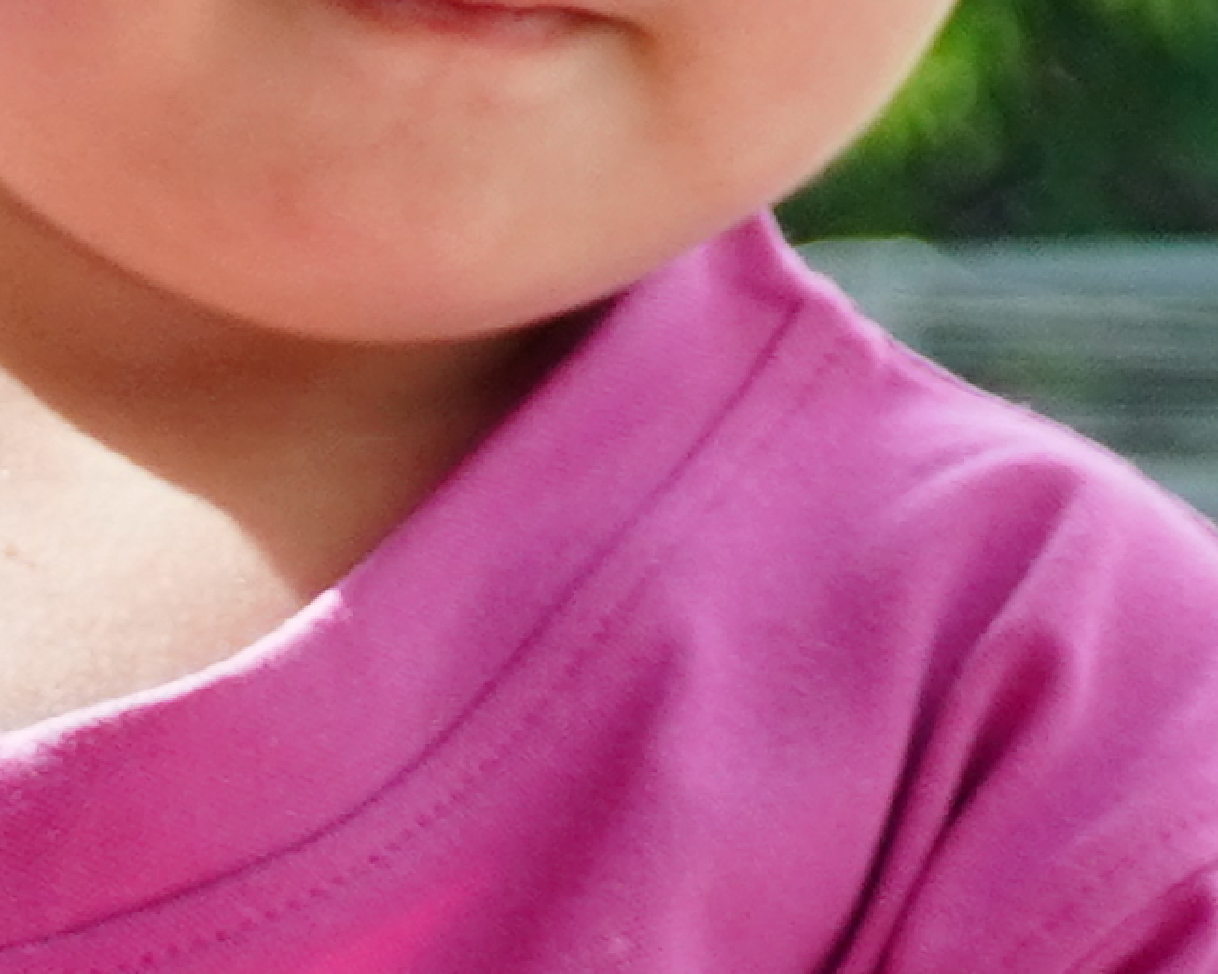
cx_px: 453
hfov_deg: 6.0
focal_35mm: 323
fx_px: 11651
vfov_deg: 4.8
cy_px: 1213
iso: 400
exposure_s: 1/1250
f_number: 4
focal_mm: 25
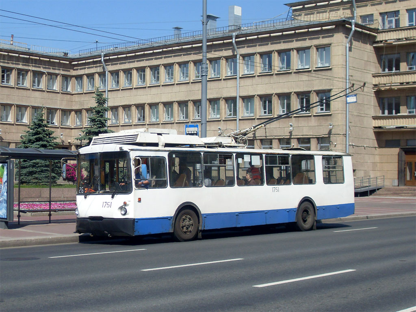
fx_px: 637
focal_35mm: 53
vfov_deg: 27.5
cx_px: 208
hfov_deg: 36.2
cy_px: 156
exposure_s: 1/250
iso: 80
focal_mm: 8.4
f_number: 8.4
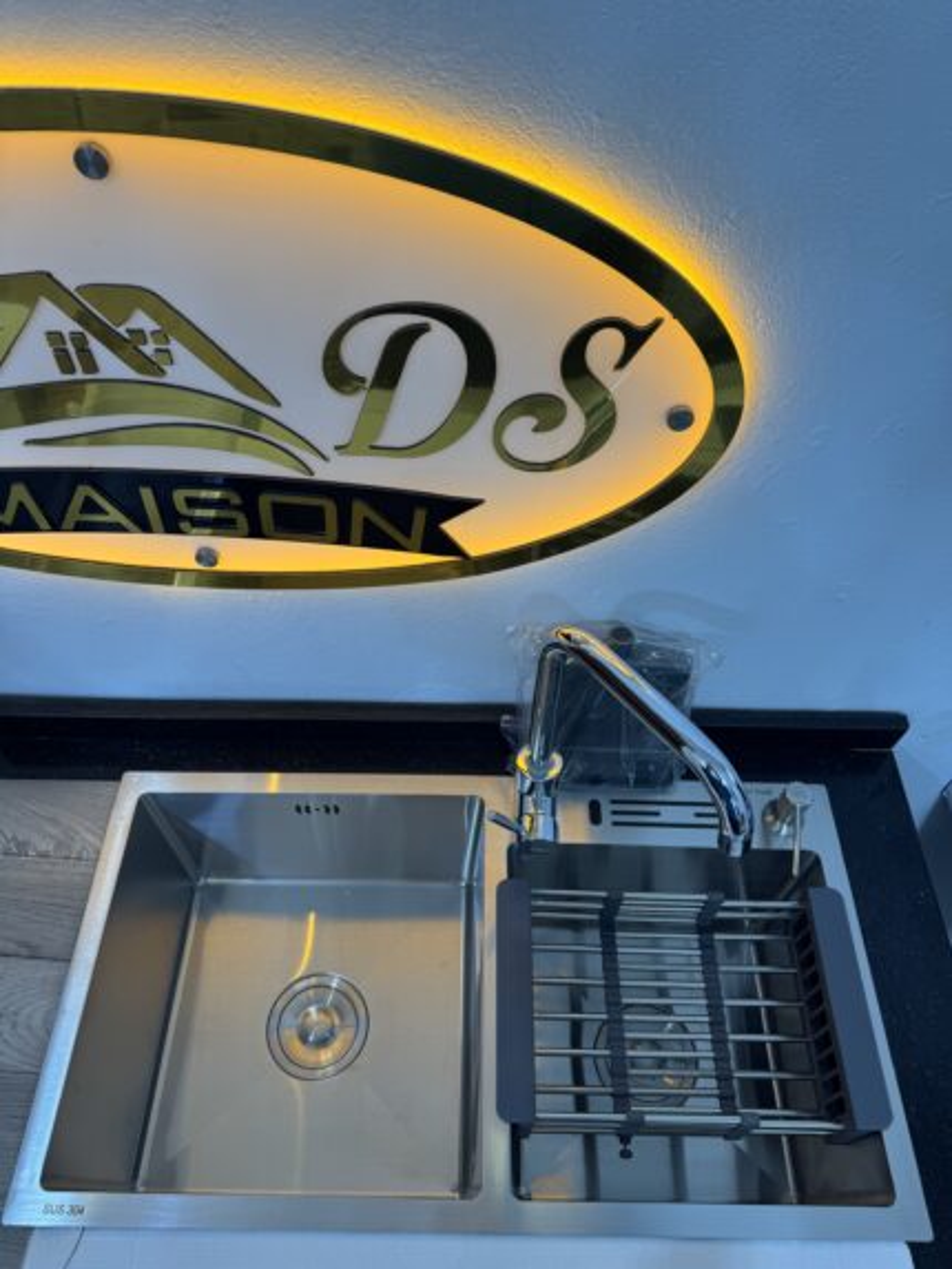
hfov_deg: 56.8
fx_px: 880
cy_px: 634
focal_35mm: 24
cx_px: 476
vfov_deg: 71.6
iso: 64
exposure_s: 1/100
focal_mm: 6.76
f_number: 1.78
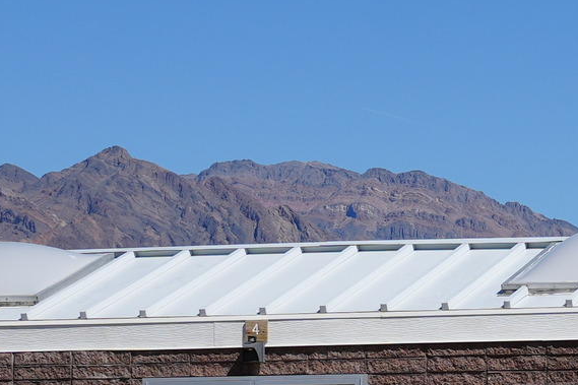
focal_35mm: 191
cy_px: 354
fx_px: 3066
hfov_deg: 10.1
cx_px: 1093
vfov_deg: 7.2
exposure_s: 1/500
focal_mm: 31
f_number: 5.6
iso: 100
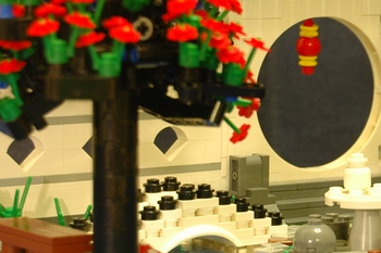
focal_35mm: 202
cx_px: 333
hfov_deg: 10.1
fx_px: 2137
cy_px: 108
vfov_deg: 6.8
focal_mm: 46
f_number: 4.5
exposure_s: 1/2
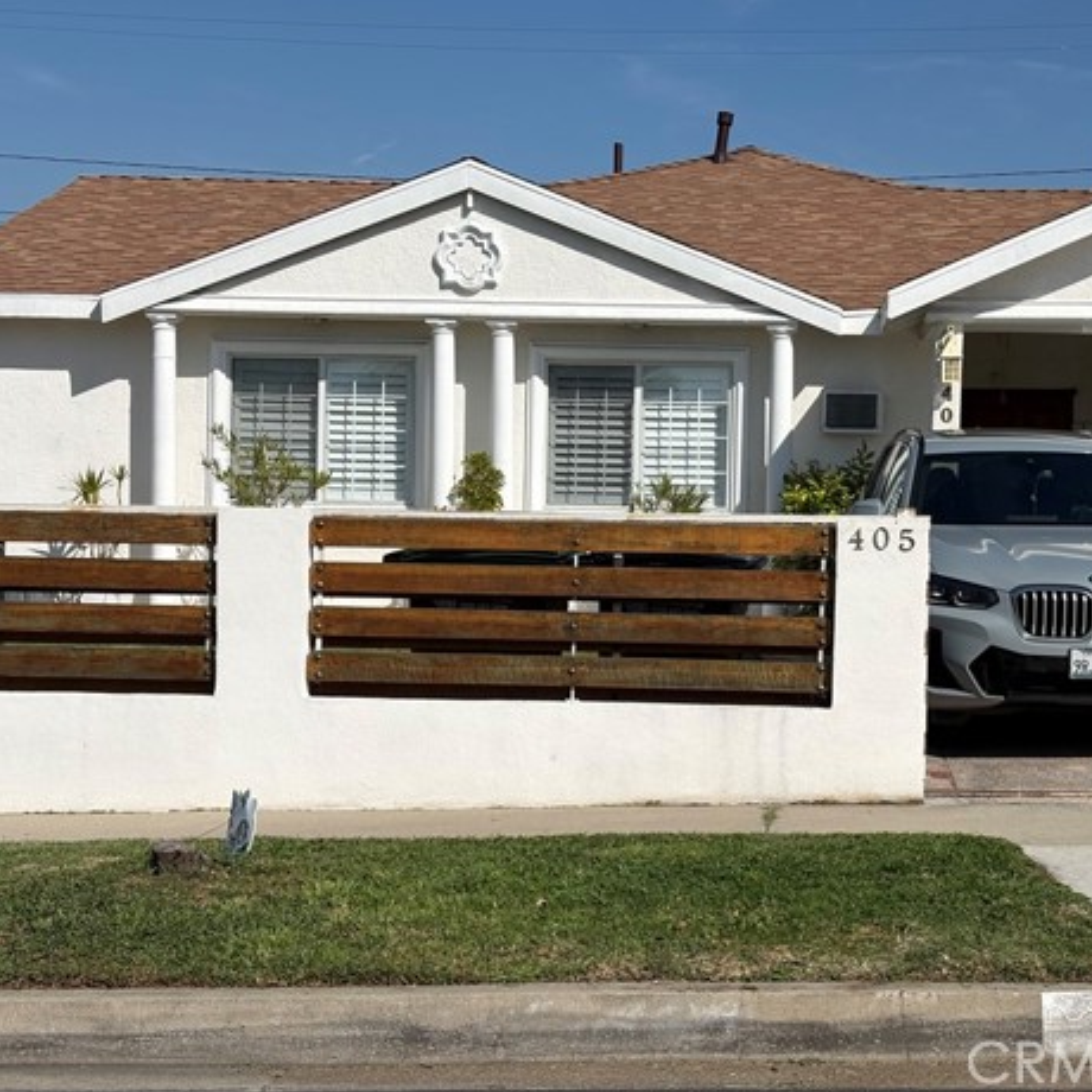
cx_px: 700
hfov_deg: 26.8
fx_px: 2284
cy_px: 527
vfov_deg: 26.9
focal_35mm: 64
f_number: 1.6
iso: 25
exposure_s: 1/6369
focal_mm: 5.96
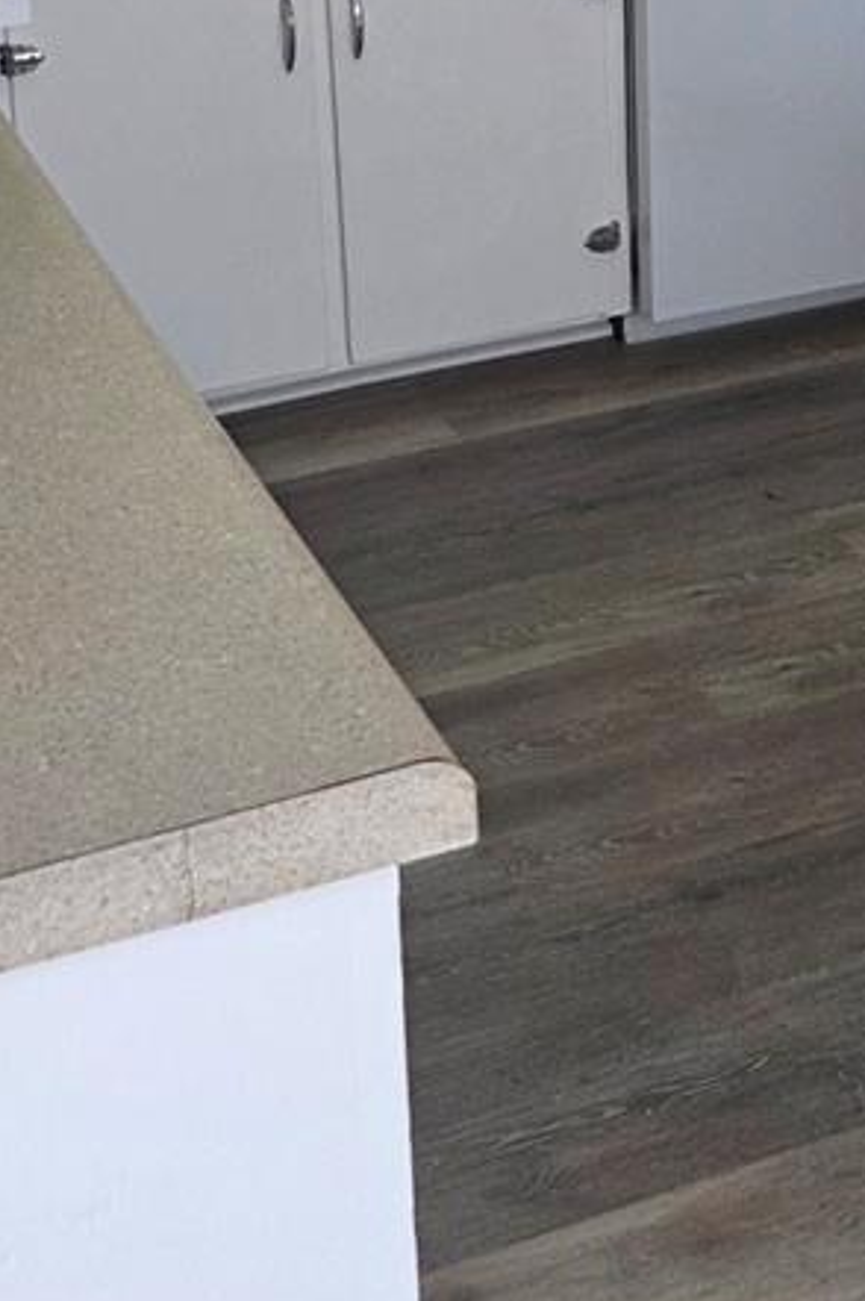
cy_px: -59
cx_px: 421
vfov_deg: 28.6
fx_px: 2346
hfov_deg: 20.9
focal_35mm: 65
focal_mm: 5.4
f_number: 1.8
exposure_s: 1/120
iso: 250
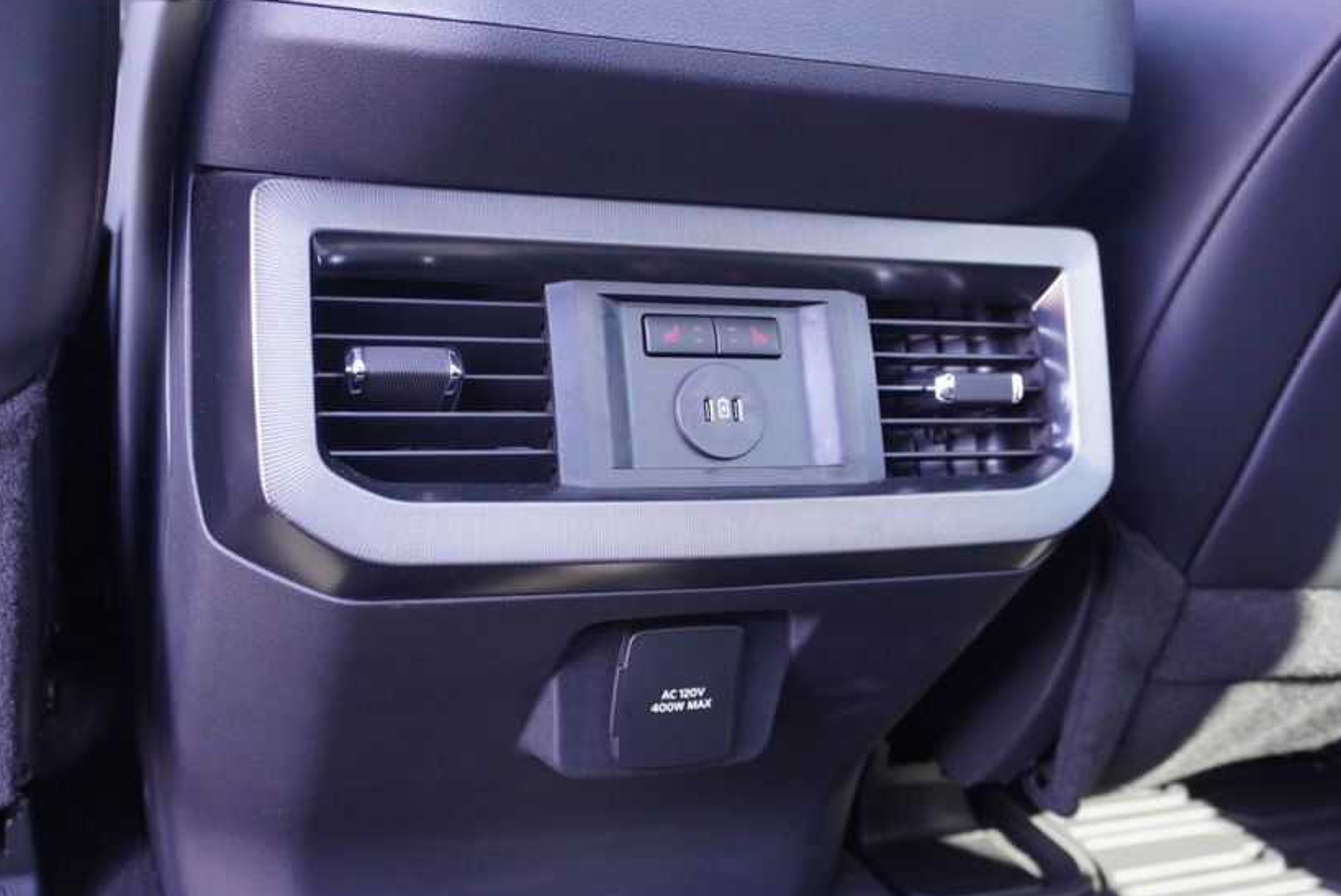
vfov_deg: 37.3
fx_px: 1328
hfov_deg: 53.5
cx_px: 593
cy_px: 475
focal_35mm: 36
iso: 1000
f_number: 4
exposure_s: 1/60
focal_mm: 19
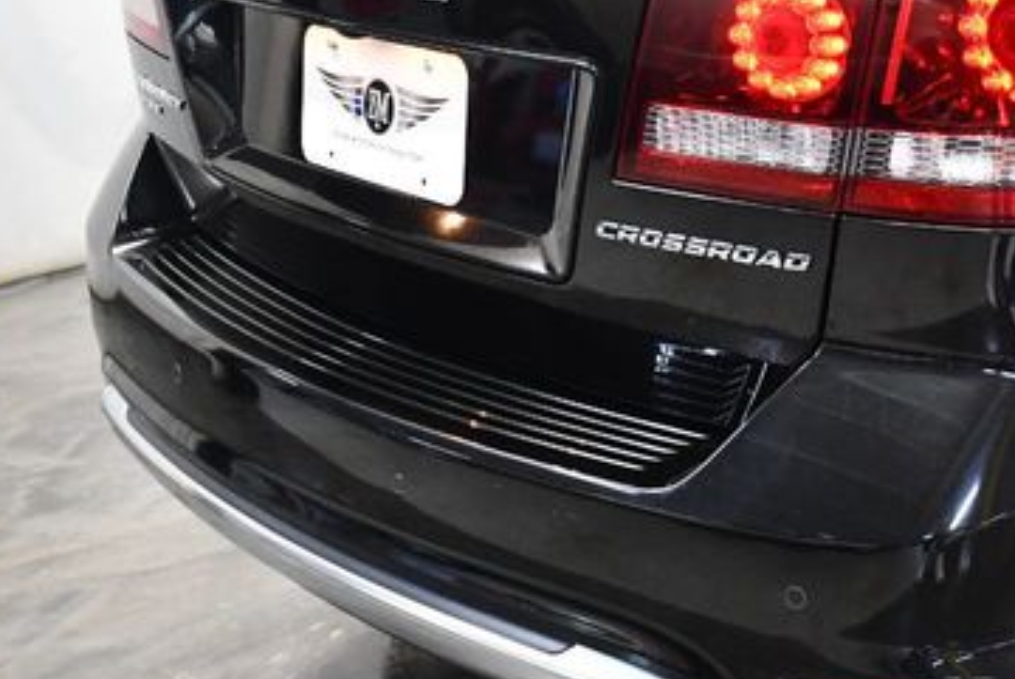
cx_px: 868
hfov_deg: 30.3
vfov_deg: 21.2
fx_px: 1807
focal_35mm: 64
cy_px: 235
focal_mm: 18
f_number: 3.5
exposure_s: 1/125
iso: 2800
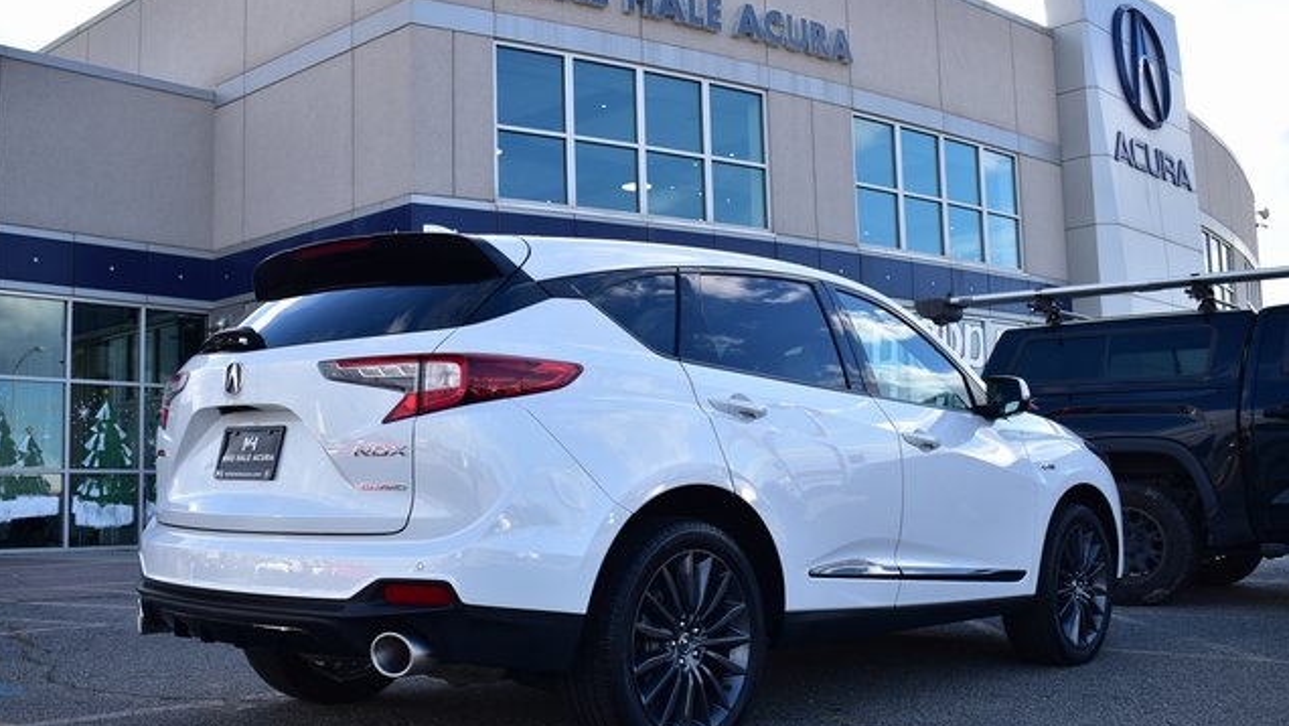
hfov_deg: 52.8
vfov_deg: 31.2
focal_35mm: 38
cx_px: 642
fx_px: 1299
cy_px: 357
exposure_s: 1/160
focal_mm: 24
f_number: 6.3
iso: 100
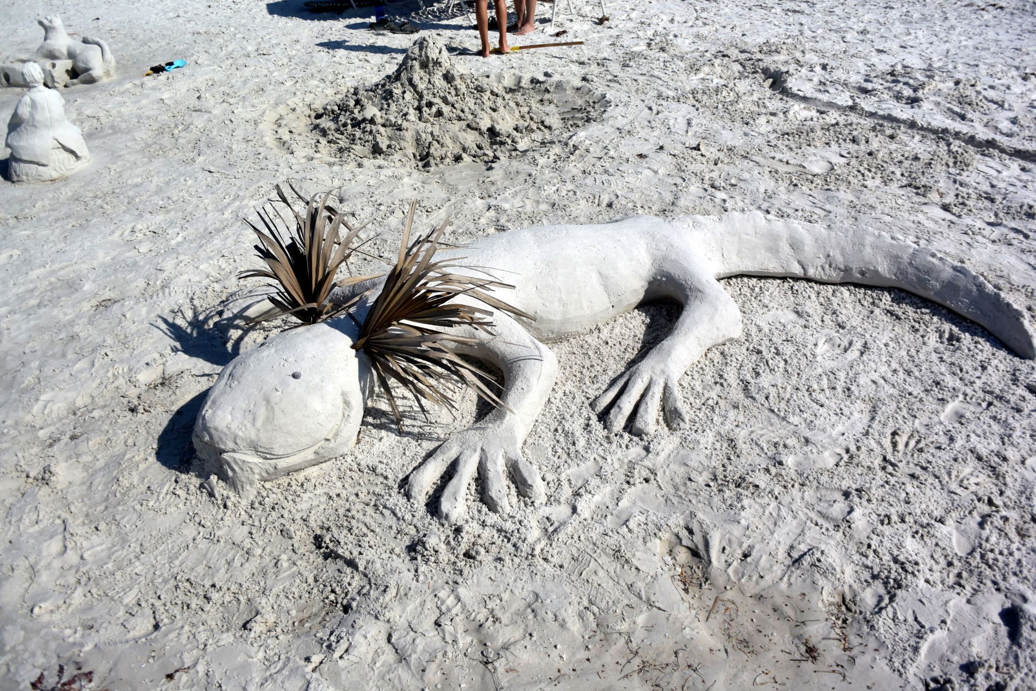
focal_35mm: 27
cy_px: 346
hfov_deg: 67.4
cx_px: 518
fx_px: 777
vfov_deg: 47.9
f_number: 3.5
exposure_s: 1/5000
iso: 160
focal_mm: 10
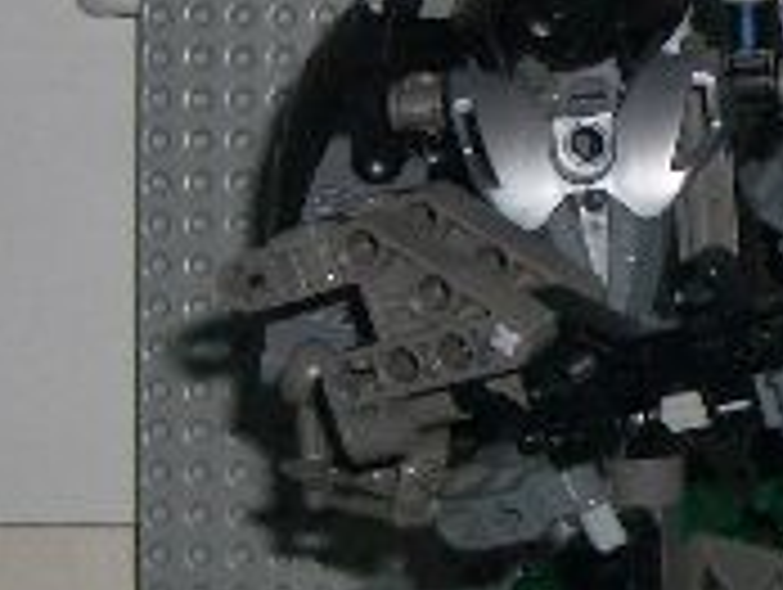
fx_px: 4077
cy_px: 347
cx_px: 1094
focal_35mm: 180
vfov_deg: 8.3
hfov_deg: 10.7
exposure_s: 1/60
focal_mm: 8.2
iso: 100
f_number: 3.1
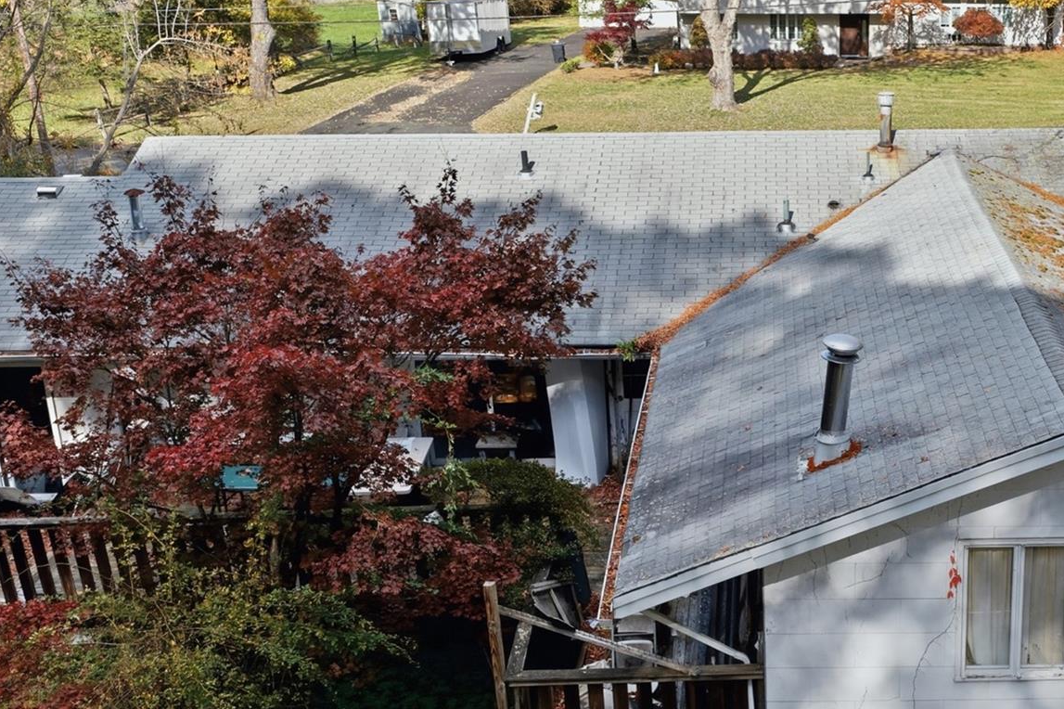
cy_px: 451
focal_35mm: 50
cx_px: 842
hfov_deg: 38.2
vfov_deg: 26.9
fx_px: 1477
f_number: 2.8
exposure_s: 1/2500
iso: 400
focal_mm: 14.4
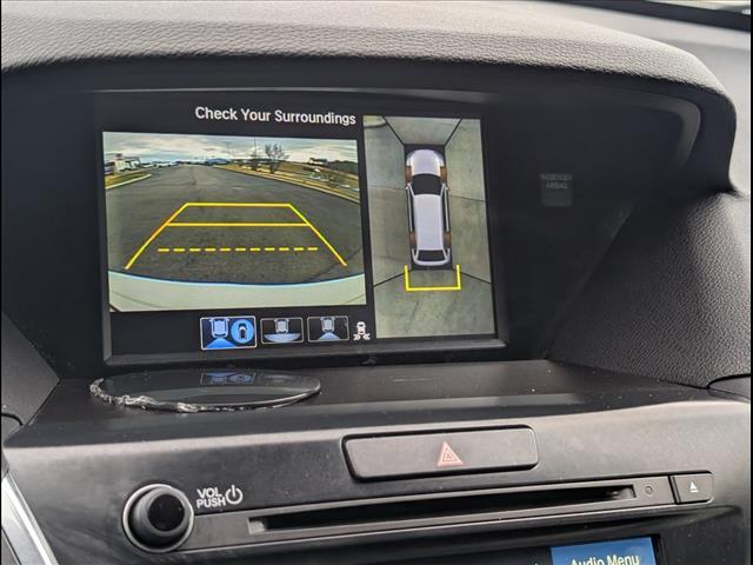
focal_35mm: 49
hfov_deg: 38.9
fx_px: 1066
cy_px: 282
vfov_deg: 29.7
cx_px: 376
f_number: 1.68
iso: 268
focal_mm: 6.9
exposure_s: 1/476
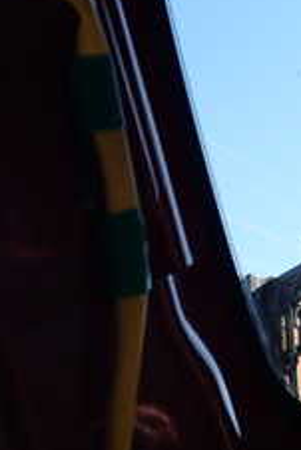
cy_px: 147
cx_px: 337
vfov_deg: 29.0
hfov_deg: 18.9
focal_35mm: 69
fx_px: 864
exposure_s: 1/125
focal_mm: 4.5
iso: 100
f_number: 2.8
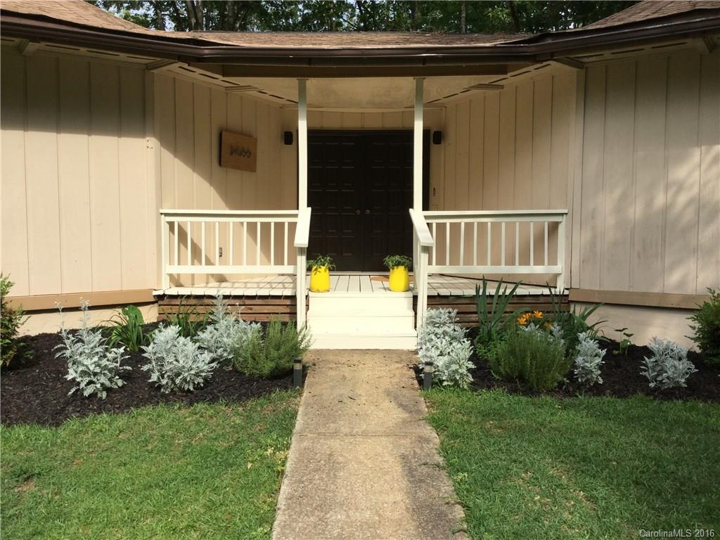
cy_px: 270
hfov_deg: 58.4
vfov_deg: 45.4
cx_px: 360
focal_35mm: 31
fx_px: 645
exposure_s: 1/1018
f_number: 2.4
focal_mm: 3.3
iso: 25
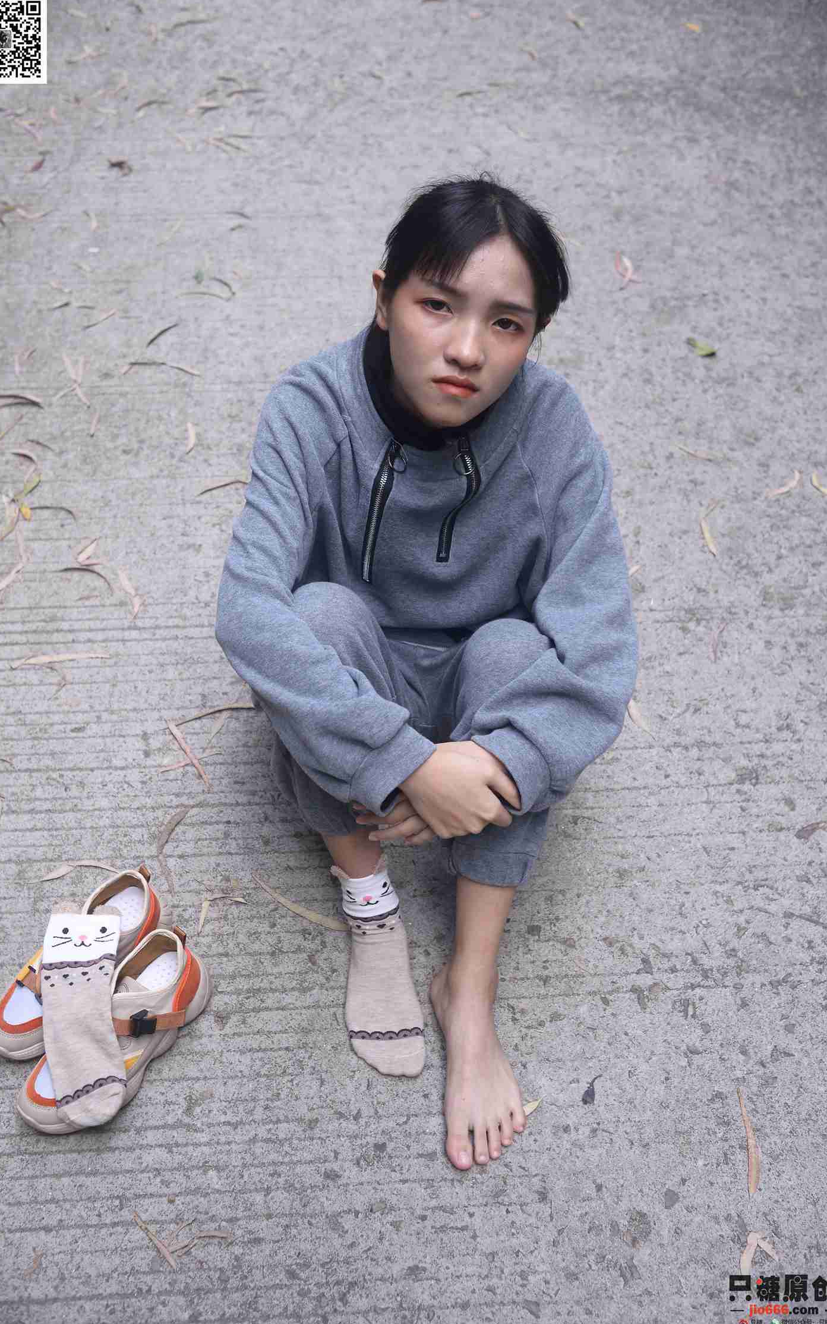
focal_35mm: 36
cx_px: 403
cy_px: 662
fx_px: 1298
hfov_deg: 35.3
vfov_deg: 54.0
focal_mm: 35
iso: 400
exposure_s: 1/200
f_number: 5.6
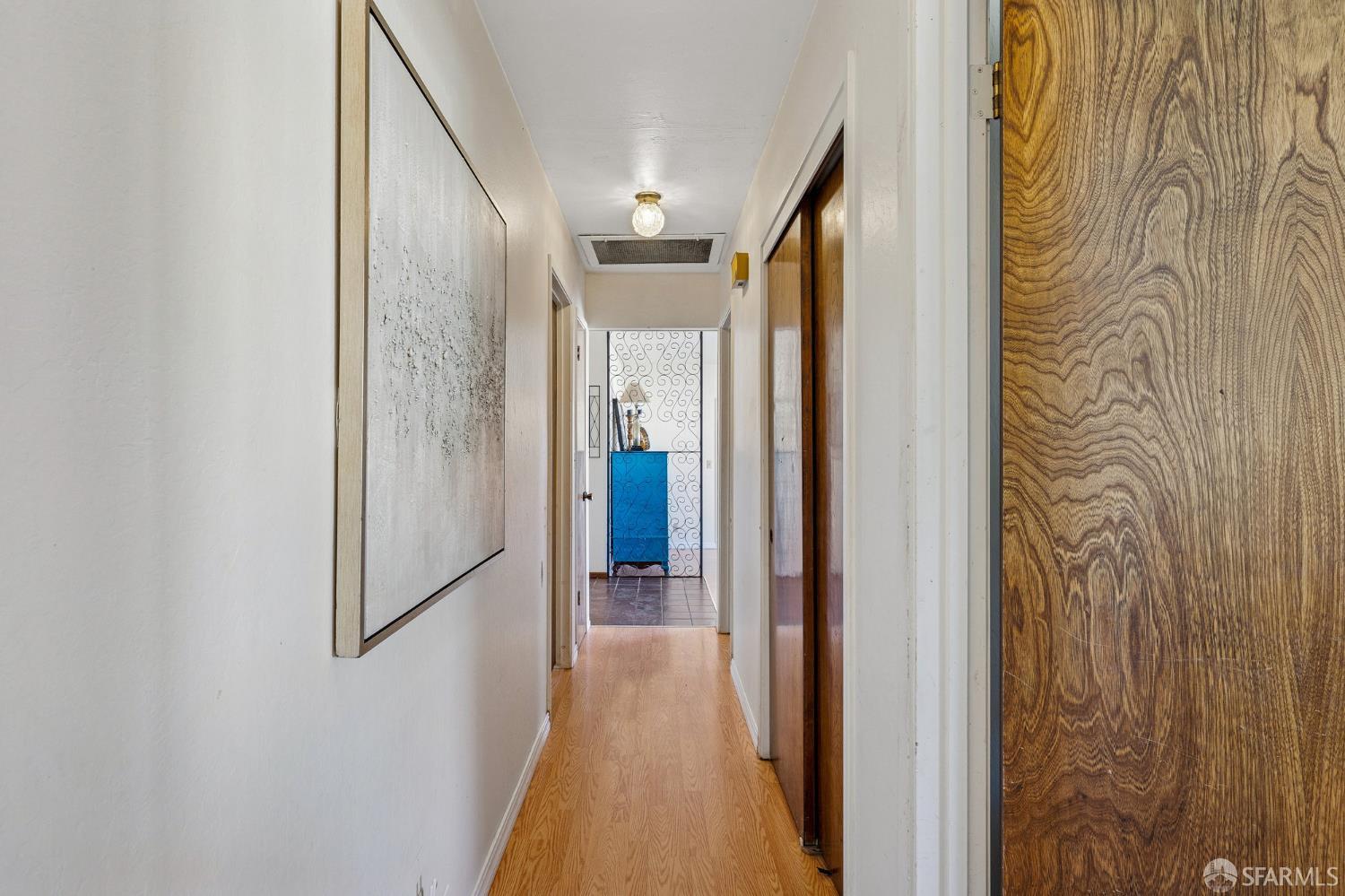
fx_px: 672
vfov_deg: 67.3
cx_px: 672
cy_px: 448
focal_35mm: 18
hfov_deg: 90.0
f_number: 11
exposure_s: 1/1.25
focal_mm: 18
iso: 200
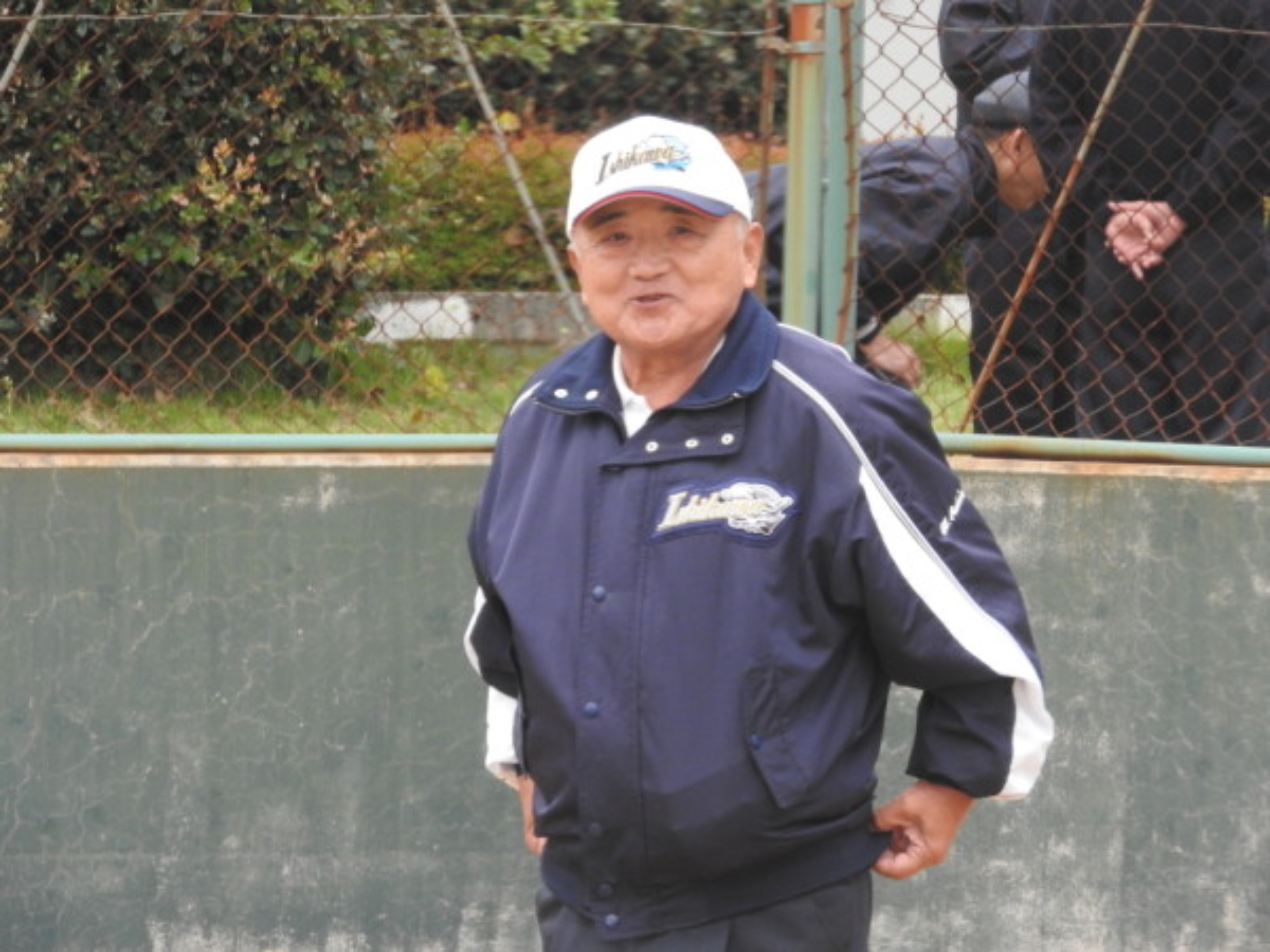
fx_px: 12107
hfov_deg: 6.0
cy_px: 476
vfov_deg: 4.5
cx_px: 635
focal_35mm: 330
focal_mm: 59.1
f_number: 5.5
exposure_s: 1/125
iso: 320
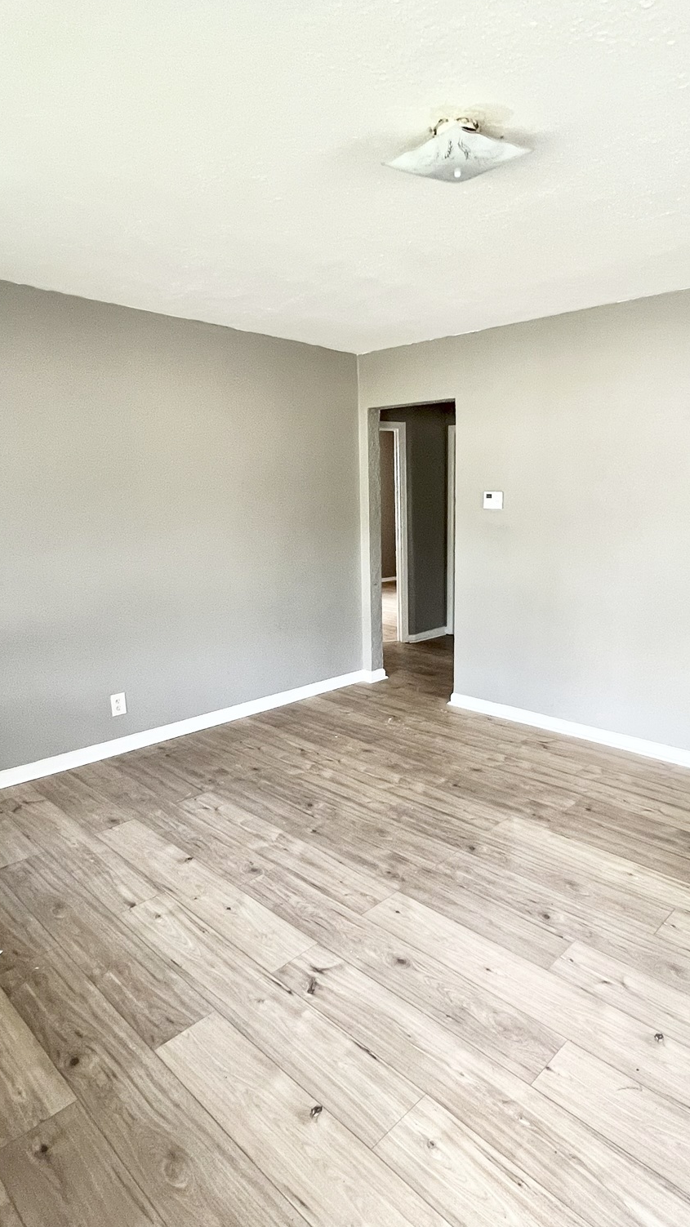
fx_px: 618
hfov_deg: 57.8
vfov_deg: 89.6
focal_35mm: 19
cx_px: 419
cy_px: 612
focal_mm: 1.57
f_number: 1.8
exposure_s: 1/60
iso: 250
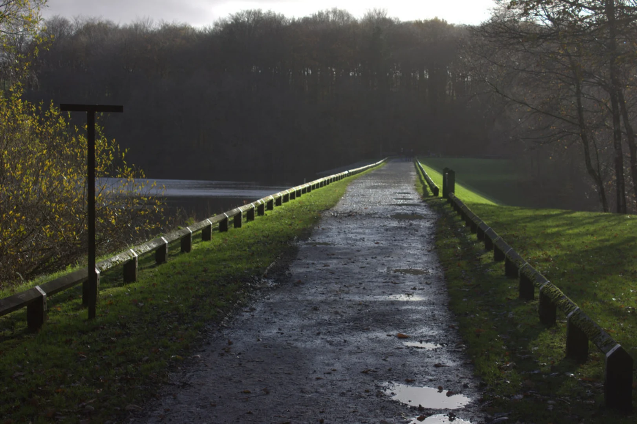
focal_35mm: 67
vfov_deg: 20.3
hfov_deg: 30.1
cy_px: 212
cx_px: 318
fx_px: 1185
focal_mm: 43
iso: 100
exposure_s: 1/125
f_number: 7.1
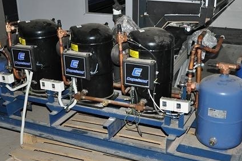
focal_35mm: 51
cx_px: 121
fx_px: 343
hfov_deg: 38.9
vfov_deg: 26.4
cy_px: 92
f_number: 3.8
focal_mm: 24
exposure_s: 1/60
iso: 800
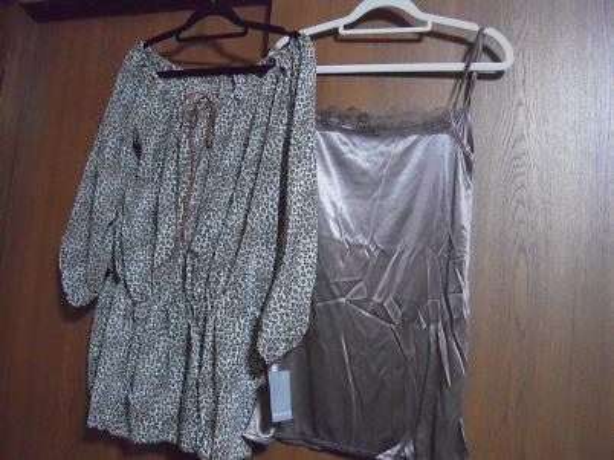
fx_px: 496
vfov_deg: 49.7
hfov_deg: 63.5
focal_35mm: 28
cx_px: 307
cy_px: 230
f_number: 2.7
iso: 1600
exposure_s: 1/50
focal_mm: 5
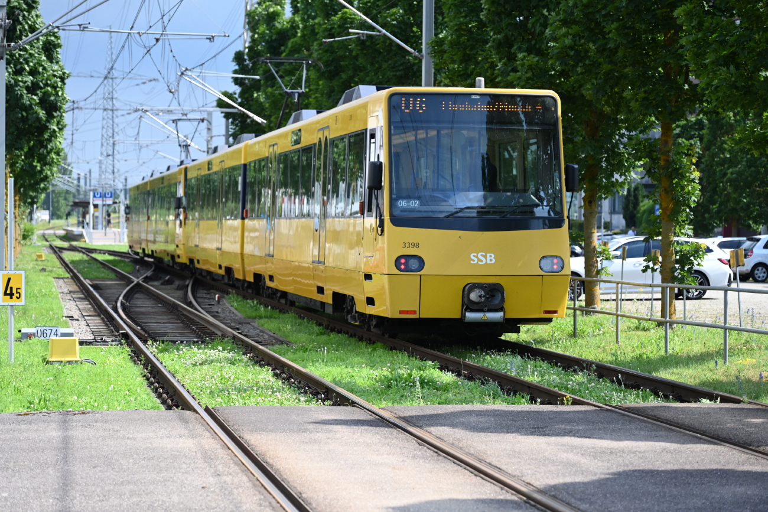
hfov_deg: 21.5
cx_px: 384
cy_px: 256
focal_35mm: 95
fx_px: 2027
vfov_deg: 14.4
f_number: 4
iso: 1600
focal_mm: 95
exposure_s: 1/8000
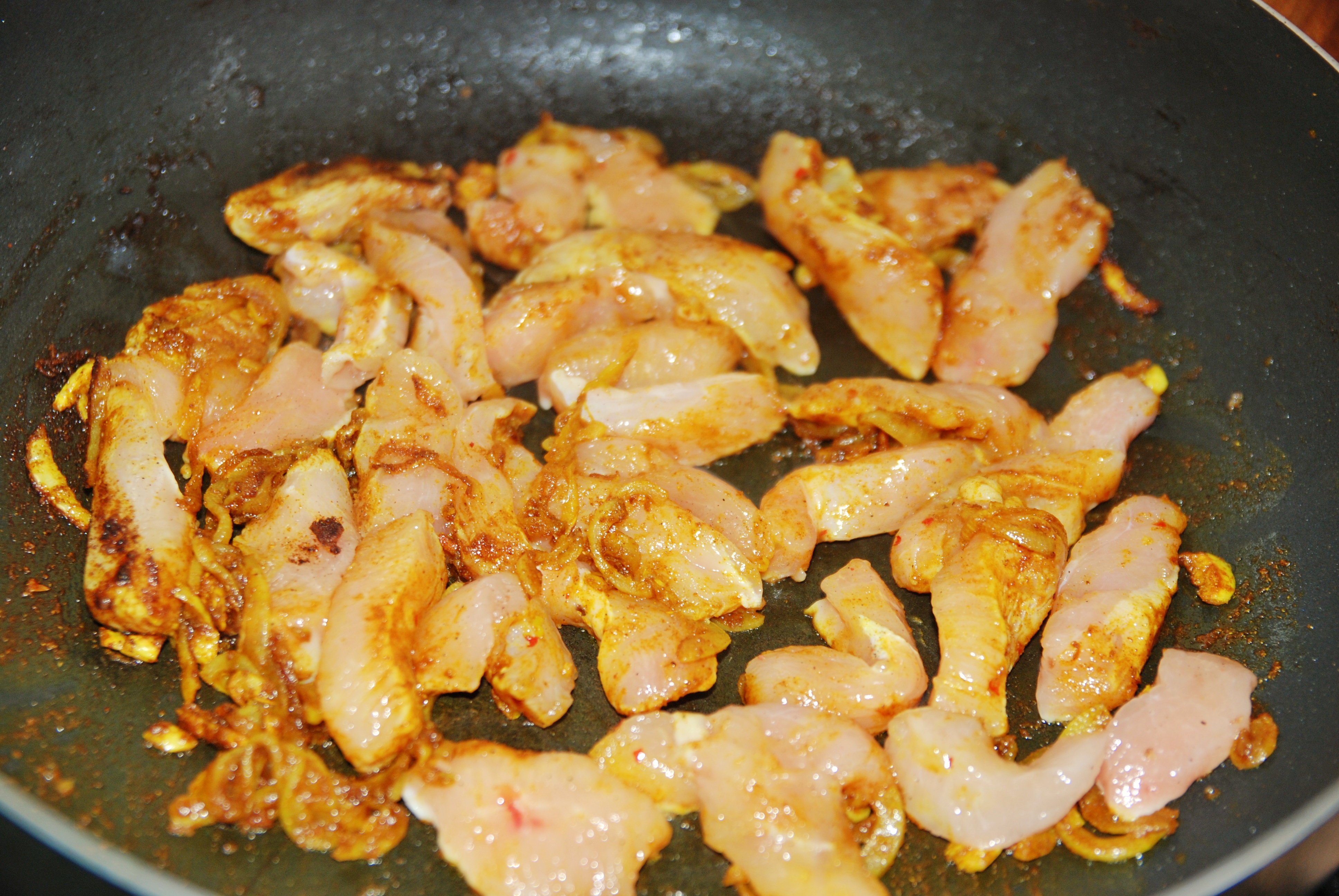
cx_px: 670
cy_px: 448
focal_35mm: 75
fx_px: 2793
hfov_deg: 27.0
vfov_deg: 18.2
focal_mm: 50
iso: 250
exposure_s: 1/60
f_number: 3.5
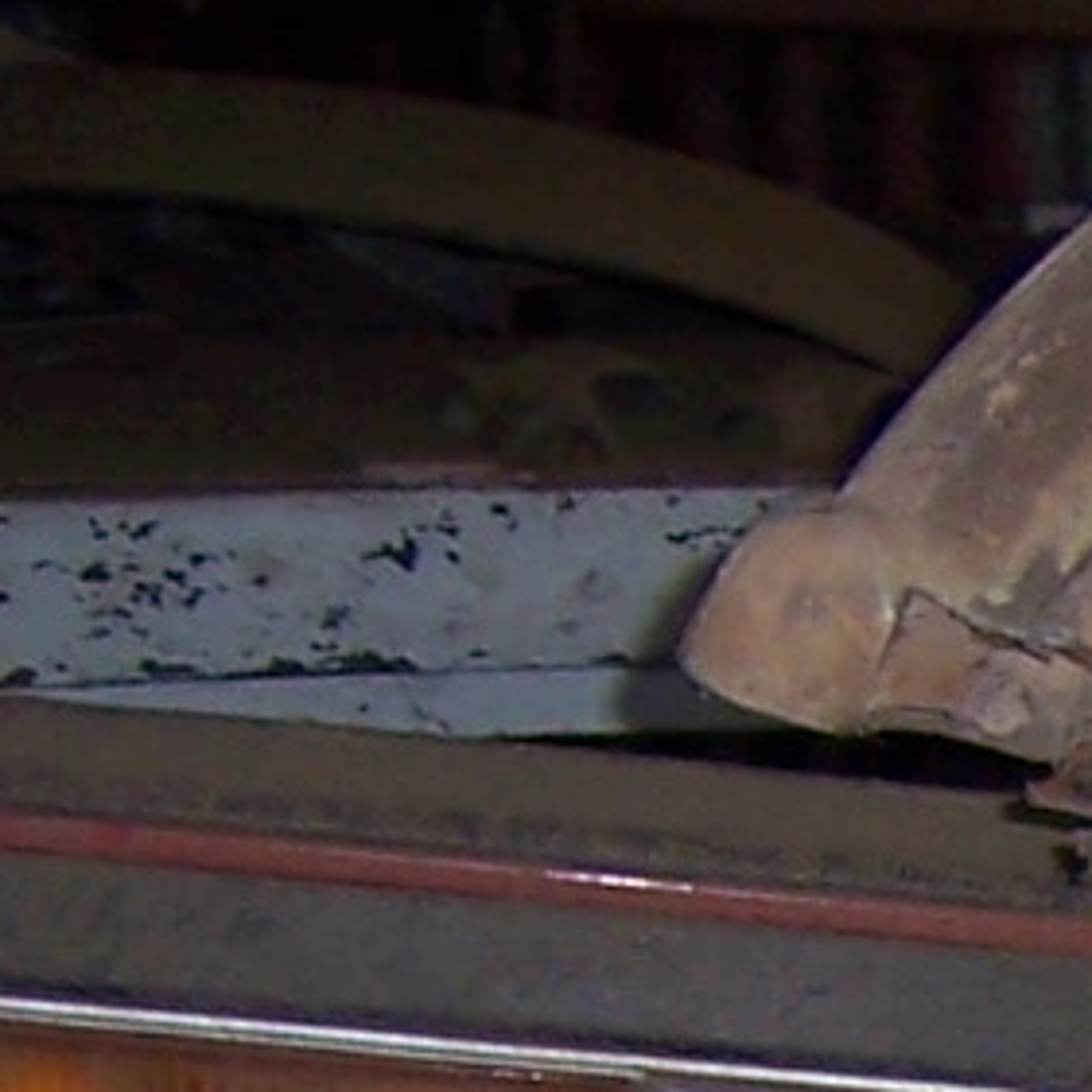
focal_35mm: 232
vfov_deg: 7.1
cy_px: 2709
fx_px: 8280
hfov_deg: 6.9
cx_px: 3163
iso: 80
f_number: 2.8
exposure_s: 1/60
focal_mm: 6.2
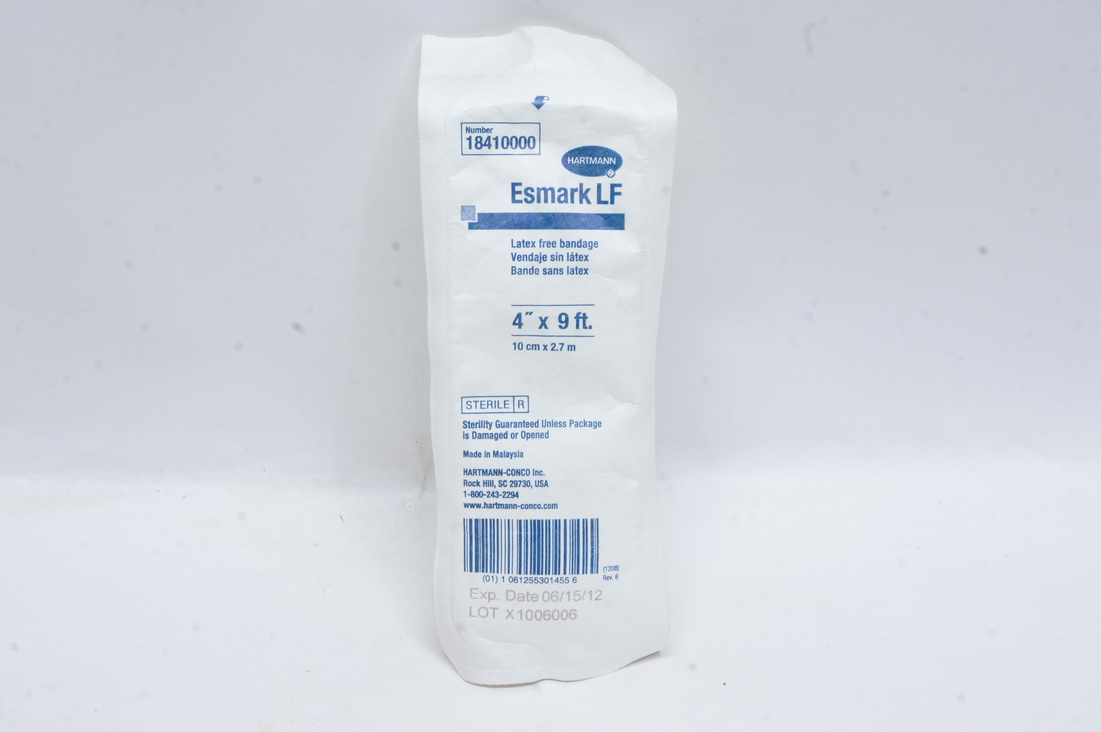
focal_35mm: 68
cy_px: 366
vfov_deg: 20.1
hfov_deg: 29.9
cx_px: 550
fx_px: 2062
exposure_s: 1/6
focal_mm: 45
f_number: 20
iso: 800
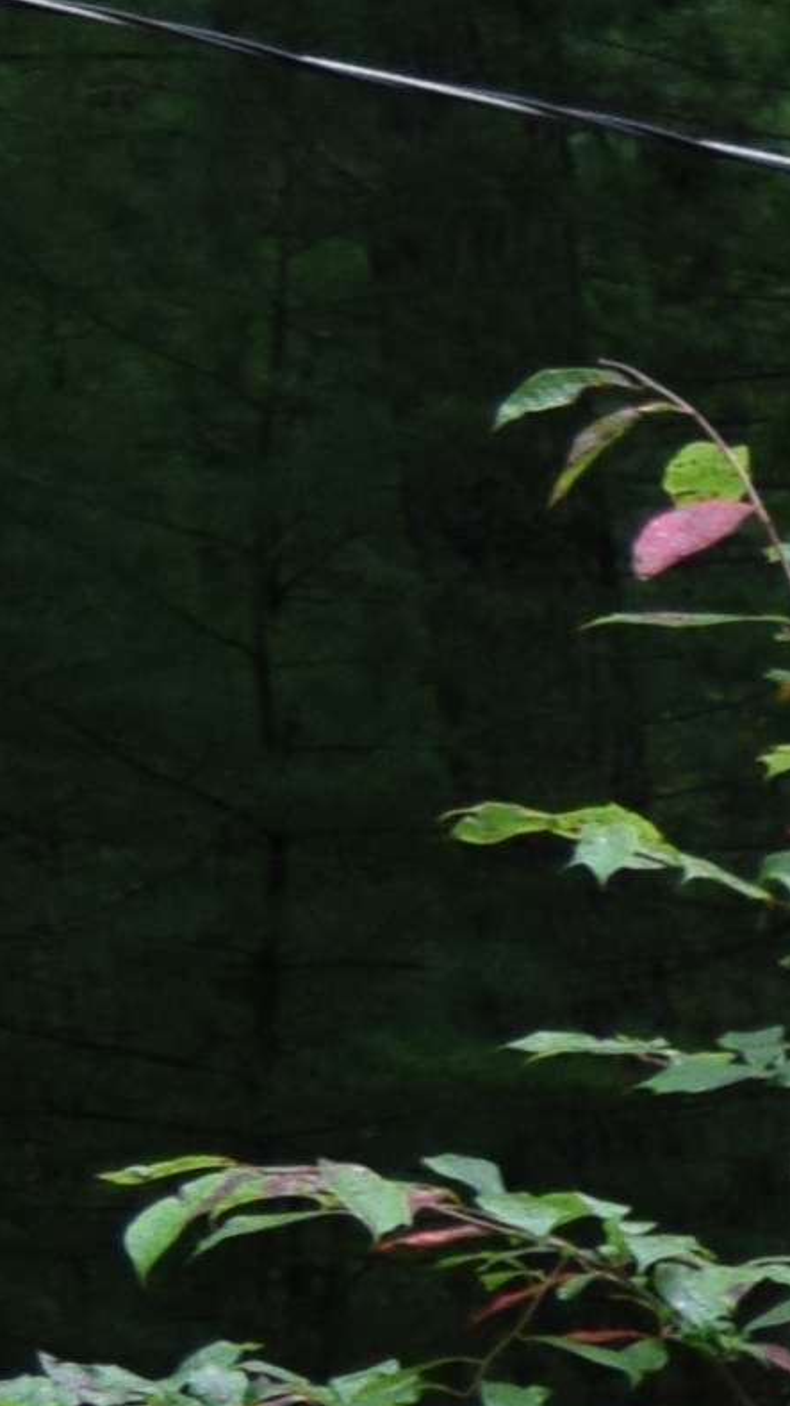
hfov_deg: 3.5
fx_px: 10693
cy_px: 3279
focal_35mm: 287
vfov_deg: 7.1
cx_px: 5175
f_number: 6.3
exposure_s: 1/160
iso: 400
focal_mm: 24
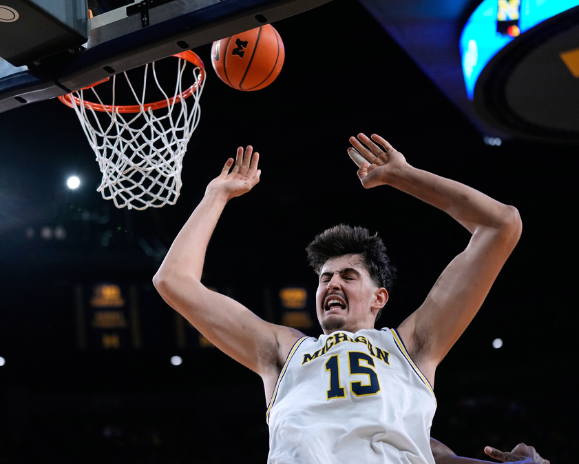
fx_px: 1371
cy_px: 231
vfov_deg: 19.2
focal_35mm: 80
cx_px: 254
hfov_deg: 23.8
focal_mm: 70
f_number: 2.8
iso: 2500
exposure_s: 1/1600
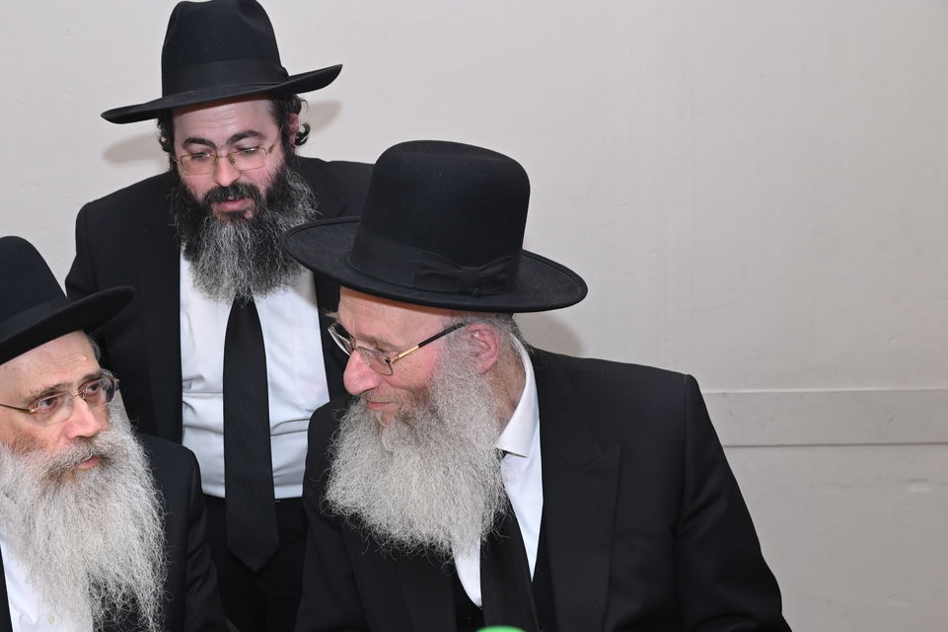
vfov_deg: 20.3
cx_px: 265
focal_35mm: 67
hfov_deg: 29.7
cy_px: 375
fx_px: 1764
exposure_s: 1/160
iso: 2000
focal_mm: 46
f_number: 4.5
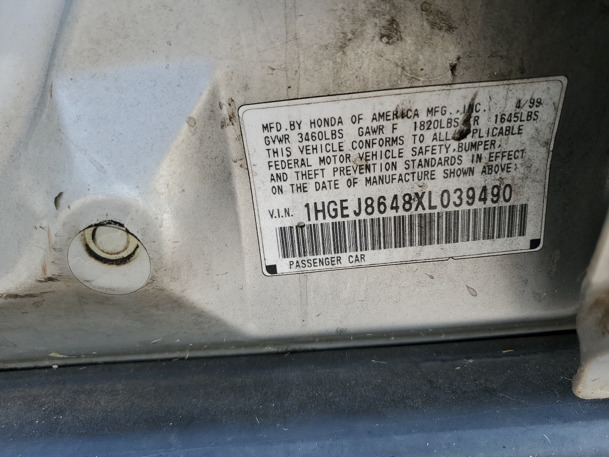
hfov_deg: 65.3
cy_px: 224
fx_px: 475
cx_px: 298
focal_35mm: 27
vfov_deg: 51.4
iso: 50
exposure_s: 1/500
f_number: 1.5
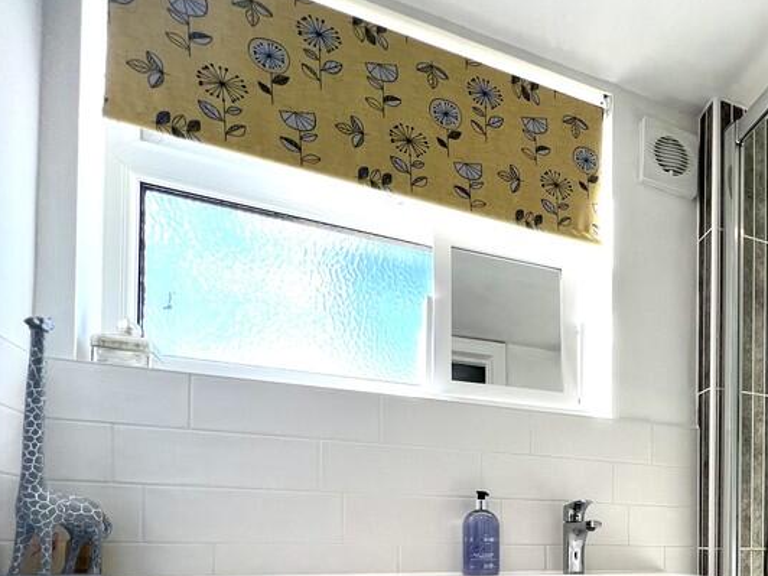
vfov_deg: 47.7
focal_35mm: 25
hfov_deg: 59.9
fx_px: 555
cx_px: 678
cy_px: 546
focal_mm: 1.57
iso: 32
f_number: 1.8
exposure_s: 1/168
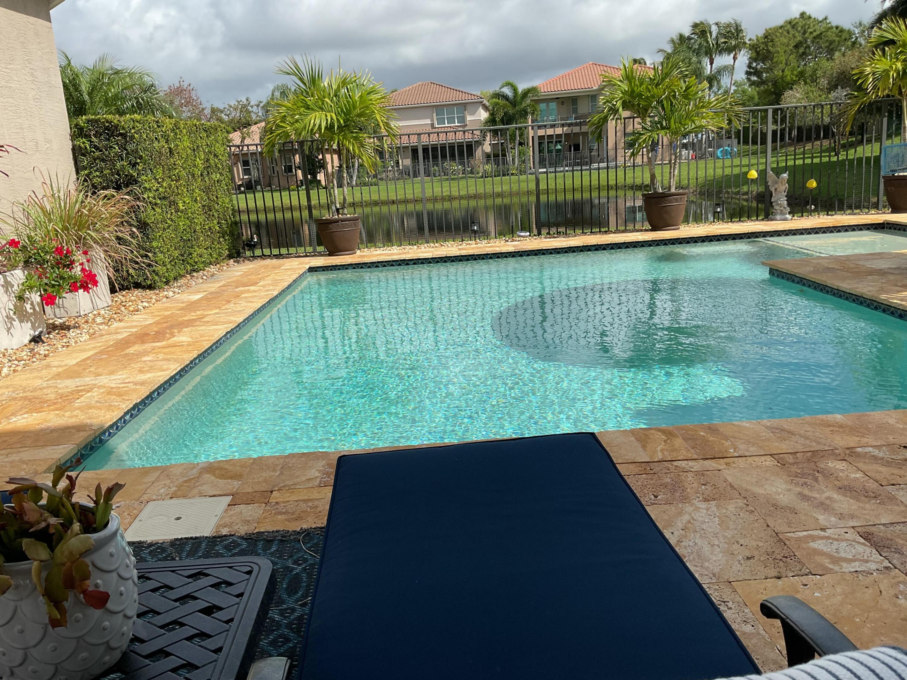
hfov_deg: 61.7
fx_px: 760
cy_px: 340
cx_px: 454
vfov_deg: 48.2
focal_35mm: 29
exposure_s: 1/2227
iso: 16
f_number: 1.8
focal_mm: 3
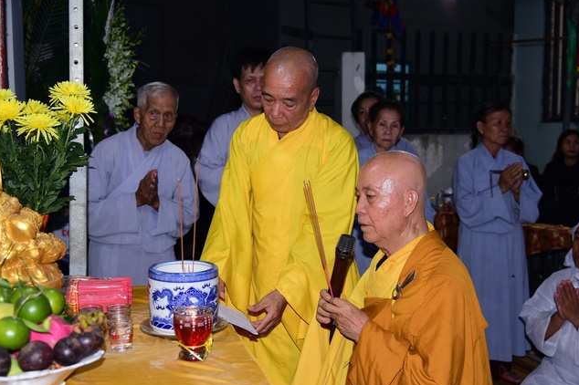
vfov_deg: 34.2
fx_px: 627
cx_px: 293
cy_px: 194
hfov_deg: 49.6
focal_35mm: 39
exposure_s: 1/60
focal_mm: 38
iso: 320
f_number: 4
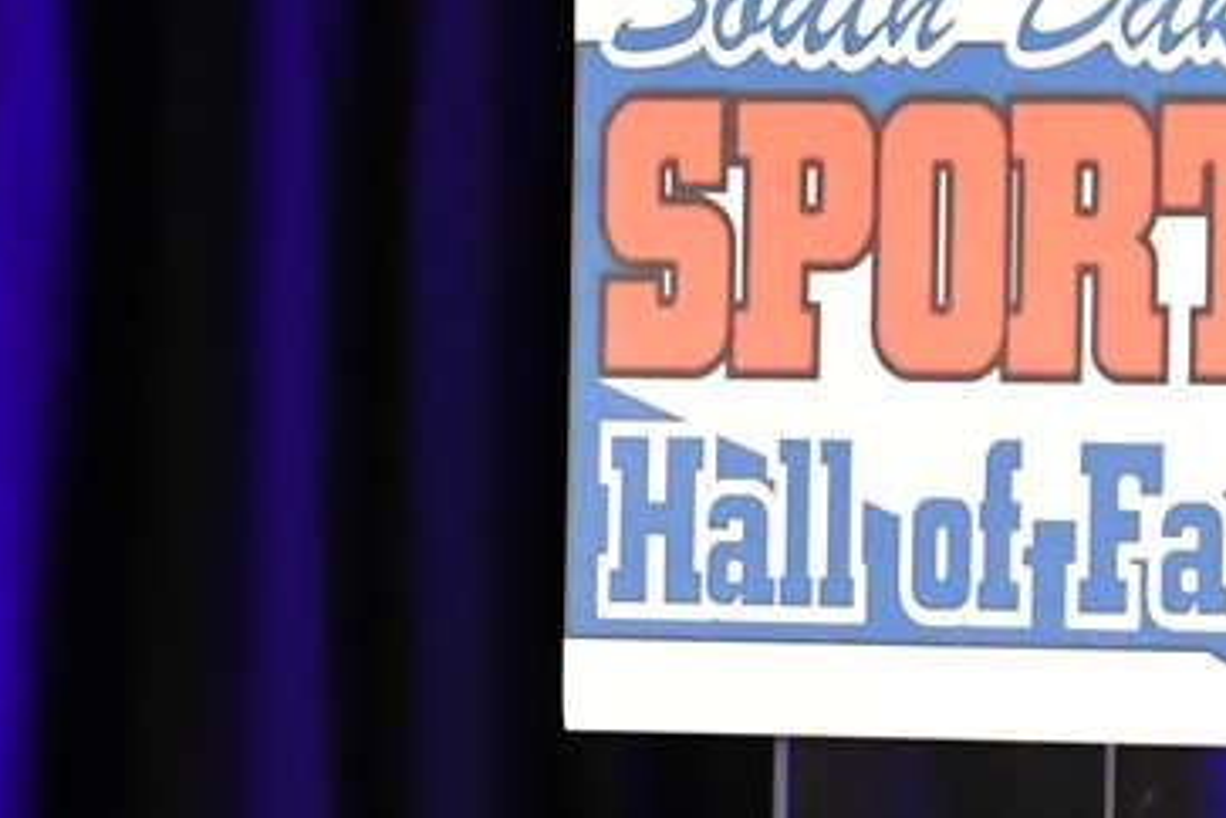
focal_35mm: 992
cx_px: 1719
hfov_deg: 2.1
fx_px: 33780
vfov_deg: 1.4
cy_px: -85
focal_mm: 200
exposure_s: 1/125
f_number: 2.8
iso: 3200
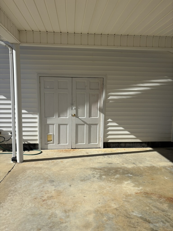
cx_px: 86
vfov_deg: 67.3
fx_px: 173
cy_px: 116
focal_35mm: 26
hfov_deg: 53.1
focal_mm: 5.96
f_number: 1.6
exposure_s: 1/4854
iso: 50
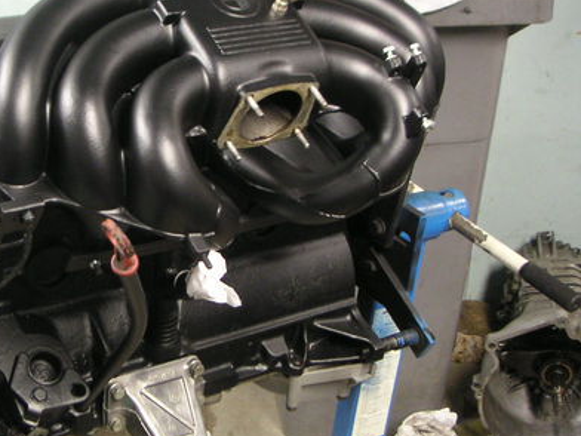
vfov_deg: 23.6
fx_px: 1041
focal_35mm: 62
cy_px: 231
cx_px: 132
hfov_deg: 30.6
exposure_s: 1/4
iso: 100
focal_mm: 6
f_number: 2.8
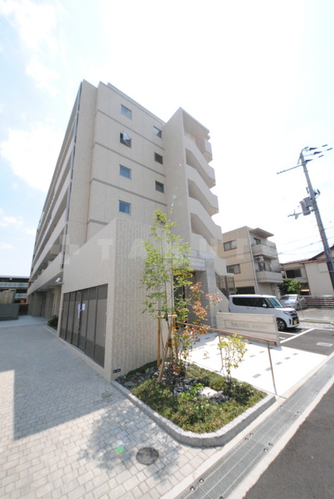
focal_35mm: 13
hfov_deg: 86.7
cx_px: 167
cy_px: 250
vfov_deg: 109.3
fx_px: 177
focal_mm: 8.5
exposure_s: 1/800
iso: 1600
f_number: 14
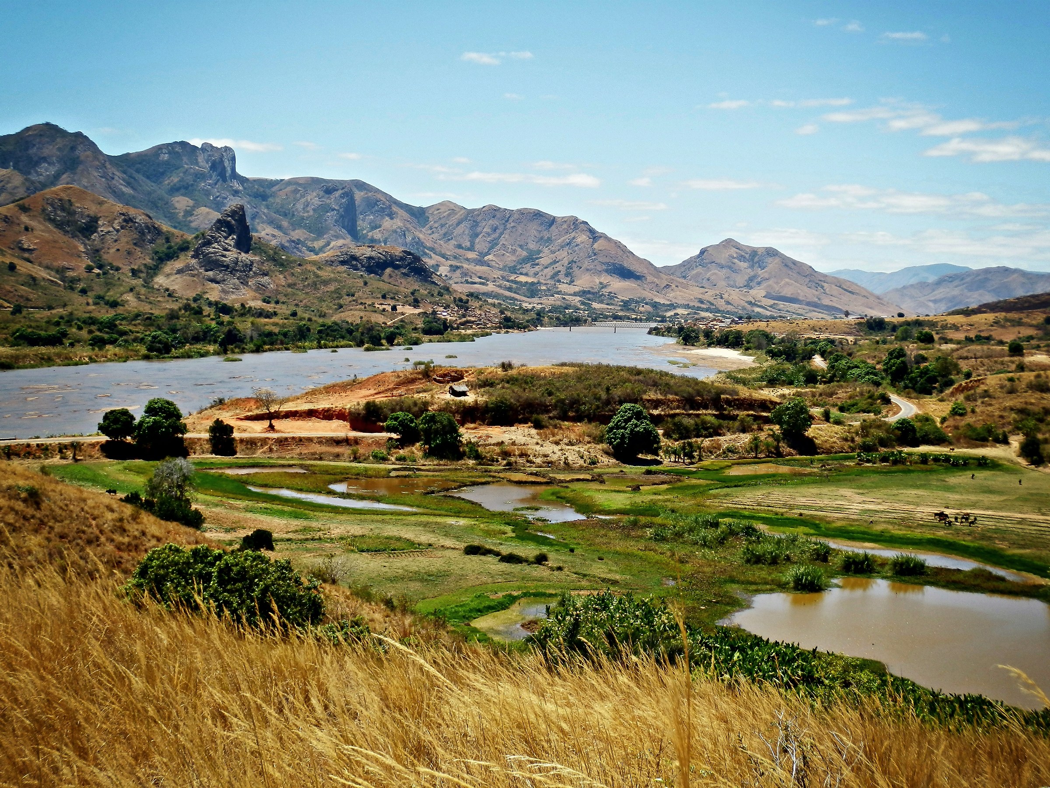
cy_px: 394
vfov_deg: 28.6
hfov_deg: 37.5
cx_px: 525
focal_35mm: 51
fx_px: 1547
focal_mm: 9.2
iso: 80
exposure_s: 1/640
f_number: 4.3
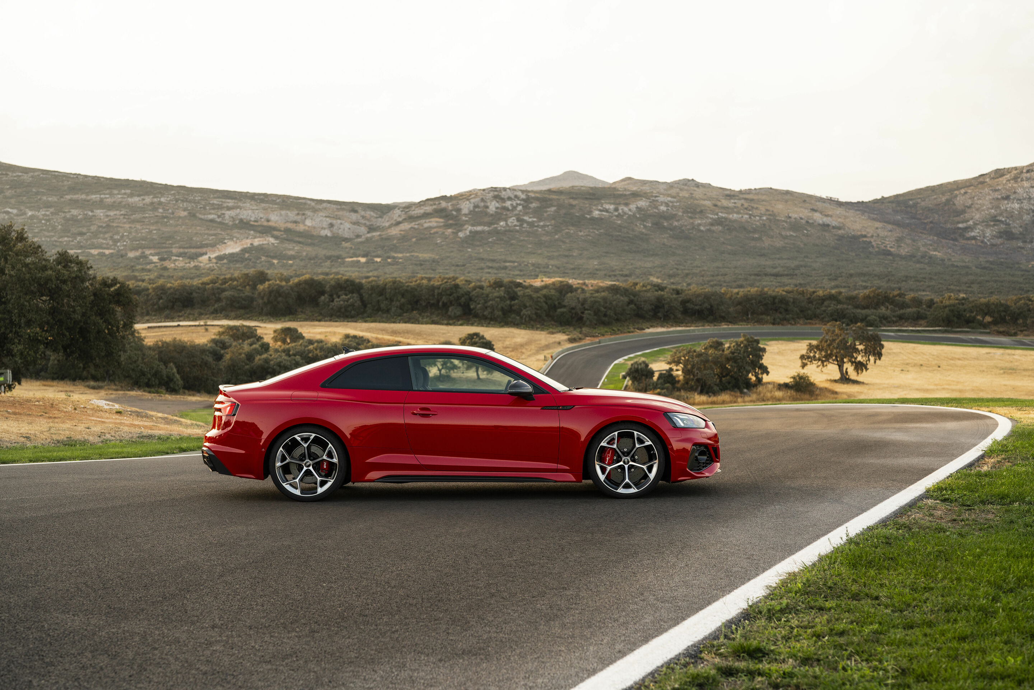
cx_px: 517
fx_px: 1436
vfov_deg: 27.0
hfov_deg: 39.6
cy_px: 345
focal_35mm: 50
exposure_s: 1/500
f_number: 2.8
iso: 200
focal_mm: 50
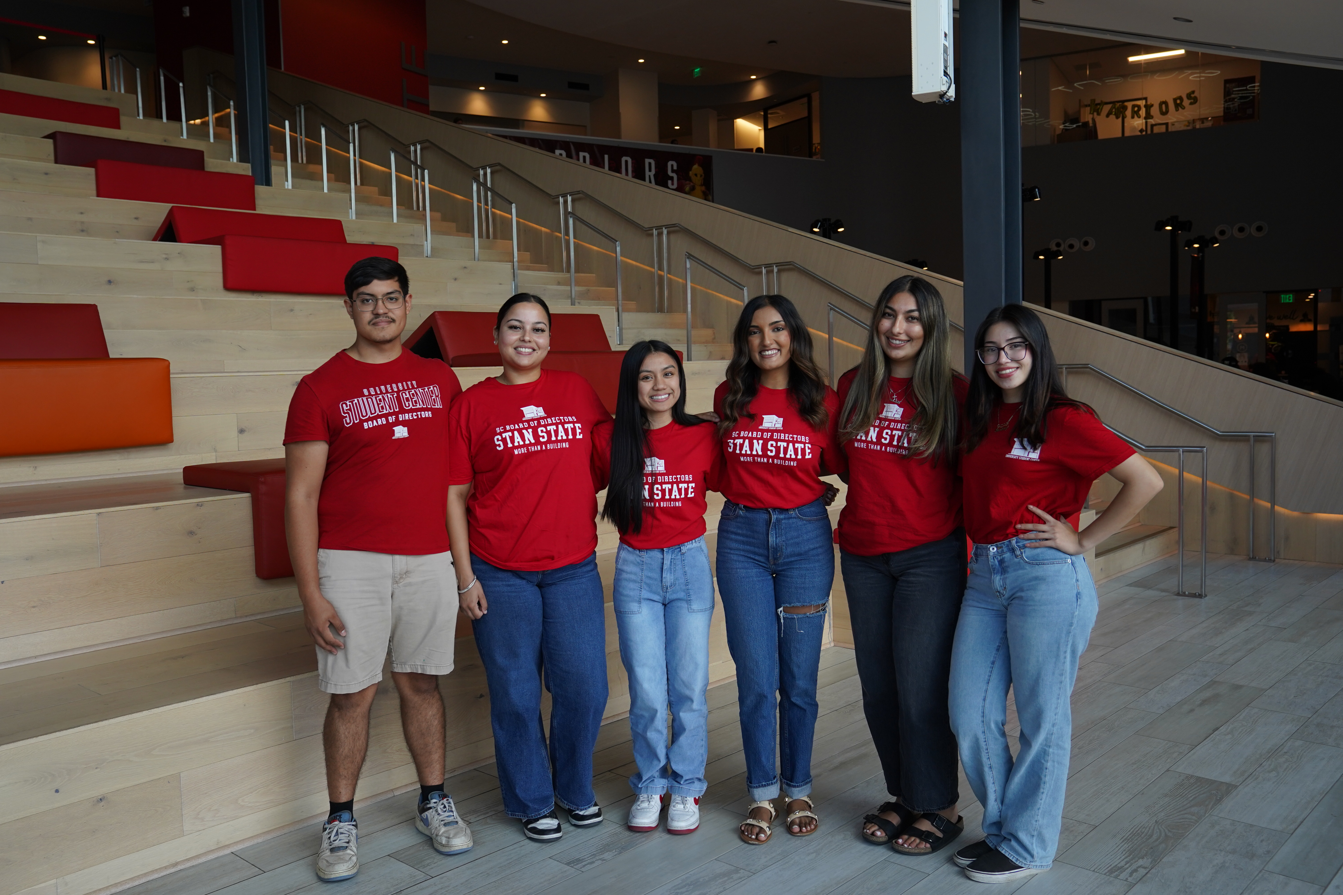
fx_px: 1119
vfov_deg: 43.6
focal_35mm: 30
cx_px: 672
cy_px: 448
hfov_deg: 61.9
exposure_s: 1/400
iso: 640
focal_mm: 30
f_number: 4.5
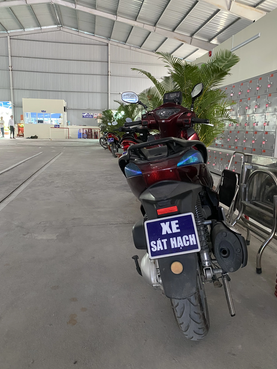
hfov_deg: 51.4
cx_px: 140
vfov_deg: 65.3
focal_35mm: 27
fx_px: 288
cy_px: 183
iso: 400
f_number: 1.8
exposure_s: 1/60
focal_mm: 4.25
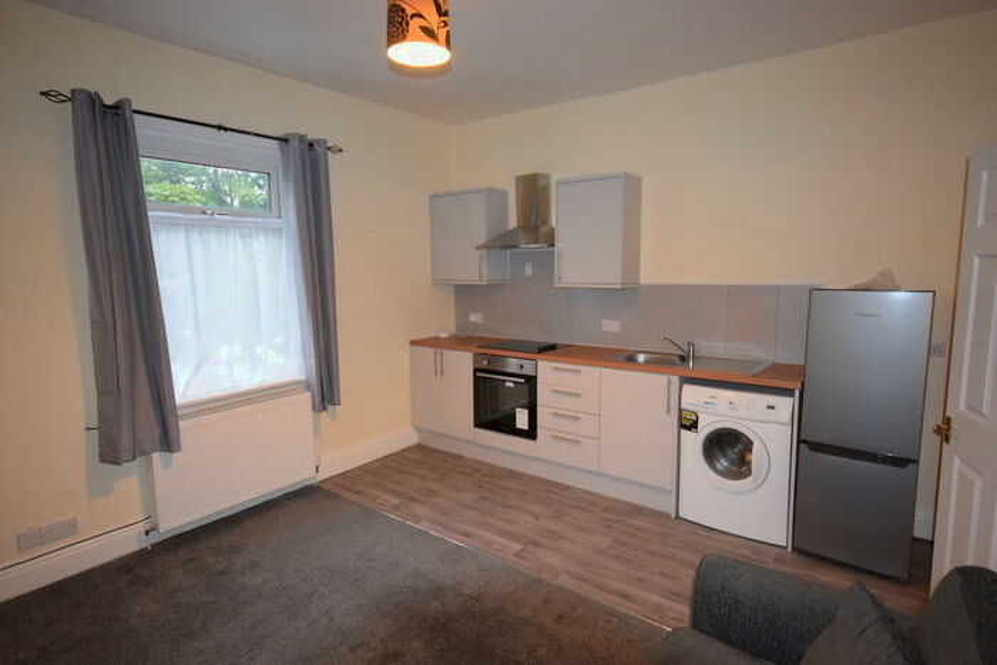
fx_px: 540
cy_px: 332
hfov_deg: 85.4
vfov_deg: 63.2
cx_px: 498
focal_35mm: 20
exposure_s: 1/60
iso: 2200
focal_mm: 13
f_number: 4.5
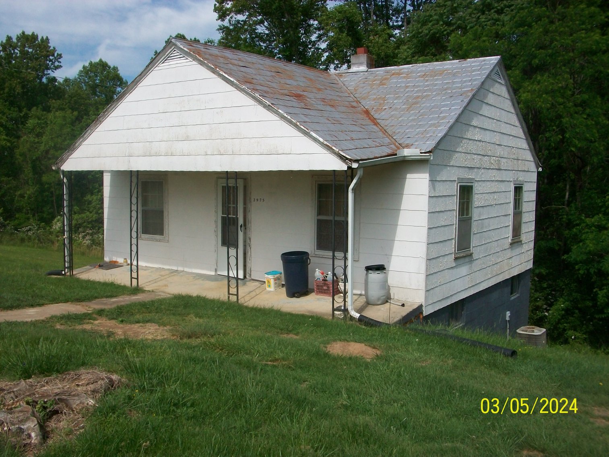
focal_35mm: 34
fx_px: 598
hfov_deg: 54.0
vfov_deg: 41.8
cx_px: 304
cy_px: 228
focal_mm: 5.7
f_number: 5.5
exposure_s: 1/640
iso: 80
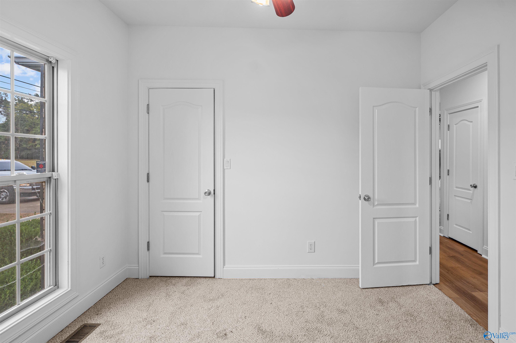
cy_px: 172
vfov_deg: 73.7
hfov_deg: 96.8
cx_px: 258
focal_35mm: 16
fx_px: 229
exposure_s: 1/25
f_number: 4
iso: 800
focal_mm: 16
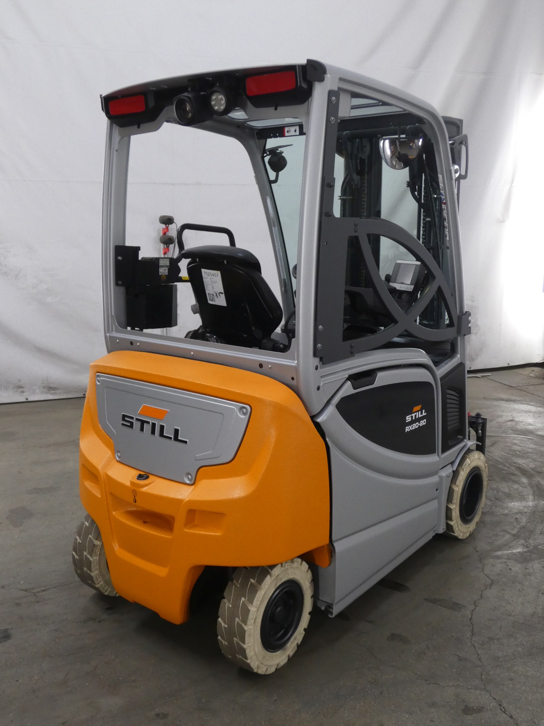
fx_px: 670
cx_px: 268
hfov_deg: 44.2
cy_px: 367
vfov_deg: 56.8
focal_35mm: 32
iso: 320
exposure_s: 1/80
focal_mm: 5.5
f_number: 3.3
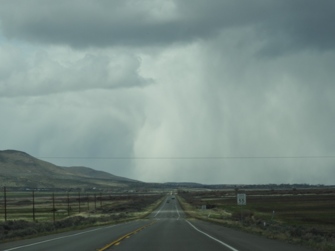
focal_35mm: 170
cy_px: 126
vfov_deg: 8.7
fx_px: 1645
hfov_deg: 11.6
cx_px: 168
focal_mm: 30.5
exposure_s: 1/1000
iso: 100
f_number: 5.2
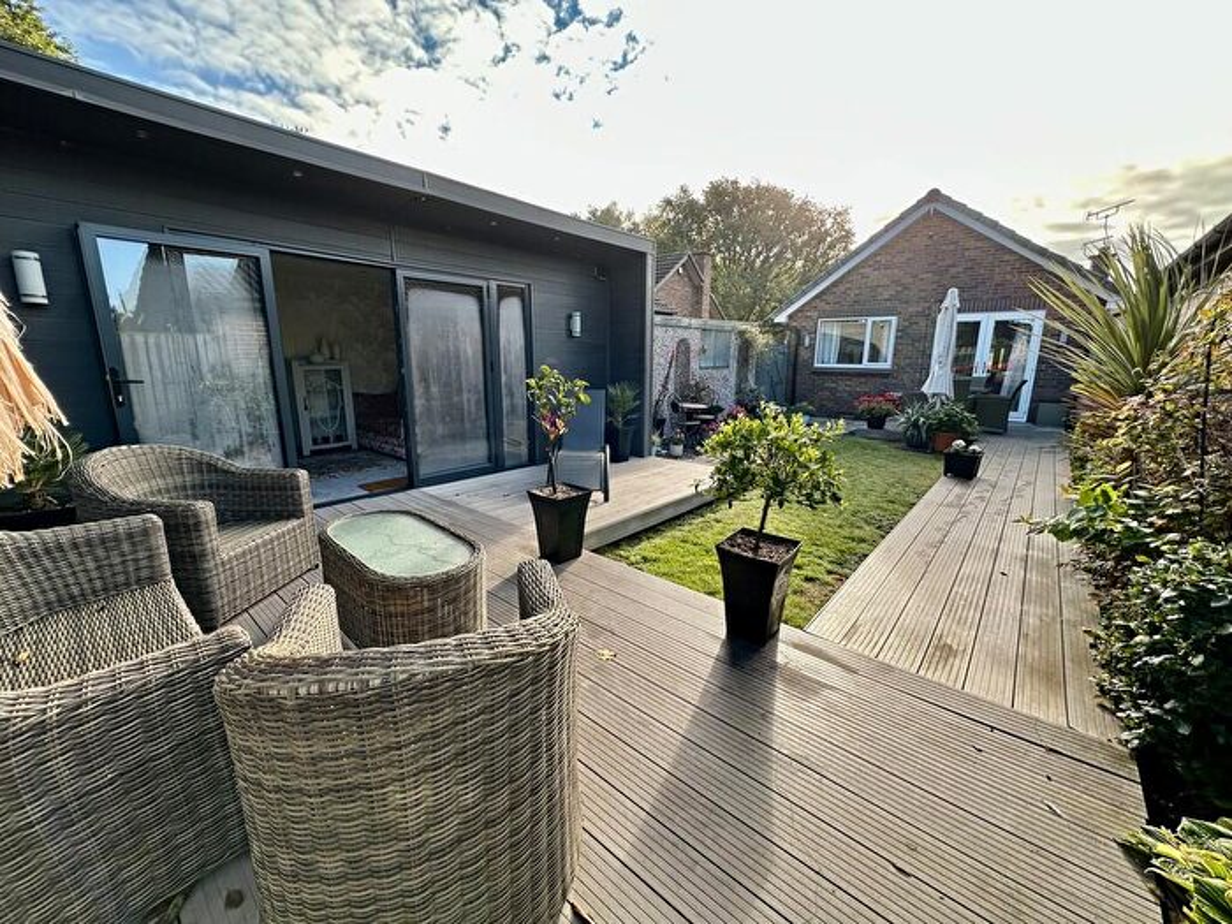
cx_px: 616
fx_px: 498
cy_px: 462
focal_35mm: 14
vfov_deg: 85.7
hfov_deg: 102.1
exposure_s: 1/296
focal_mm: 2.22
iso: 40
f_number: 2.2
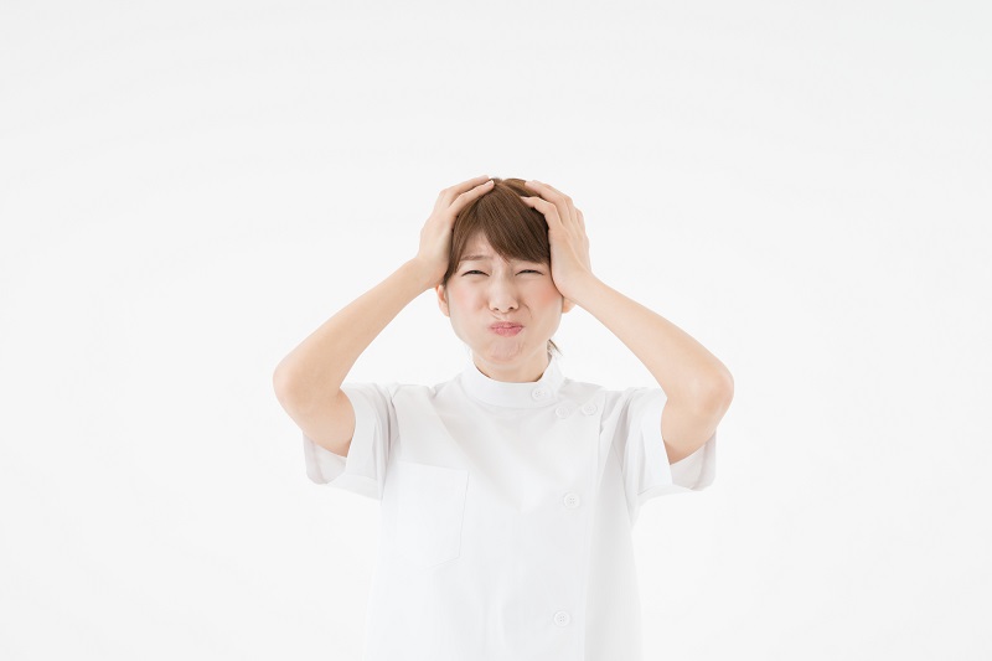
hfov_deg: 28.8
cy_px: 330
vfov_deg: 19.4
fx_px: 1928
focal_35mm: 70
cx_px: 496
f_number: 8
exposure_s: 1/125
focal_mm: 70
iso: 100
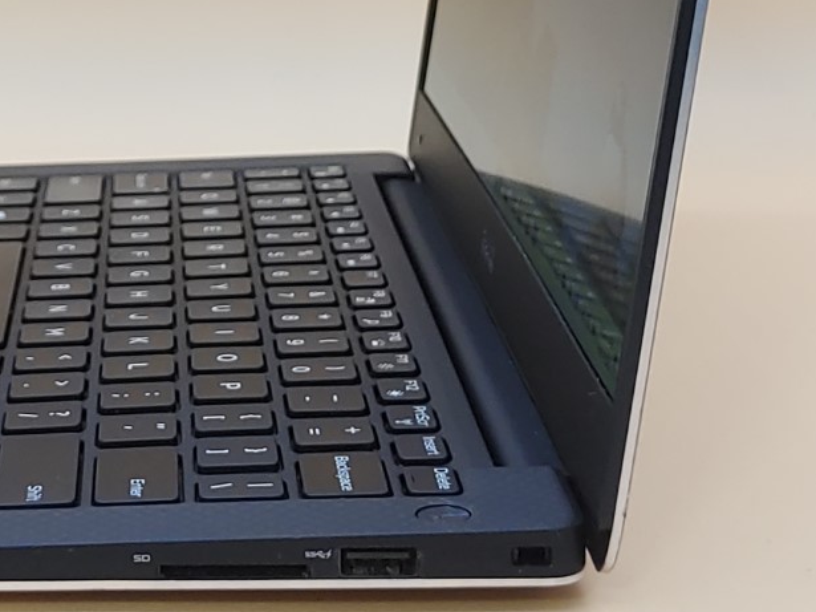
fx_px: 2428
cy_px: -20
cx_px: 103
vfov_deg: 14.1
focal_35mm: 103
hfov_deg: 18.8
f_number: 1.8
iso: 50
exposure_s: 1/77
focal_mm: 4.36
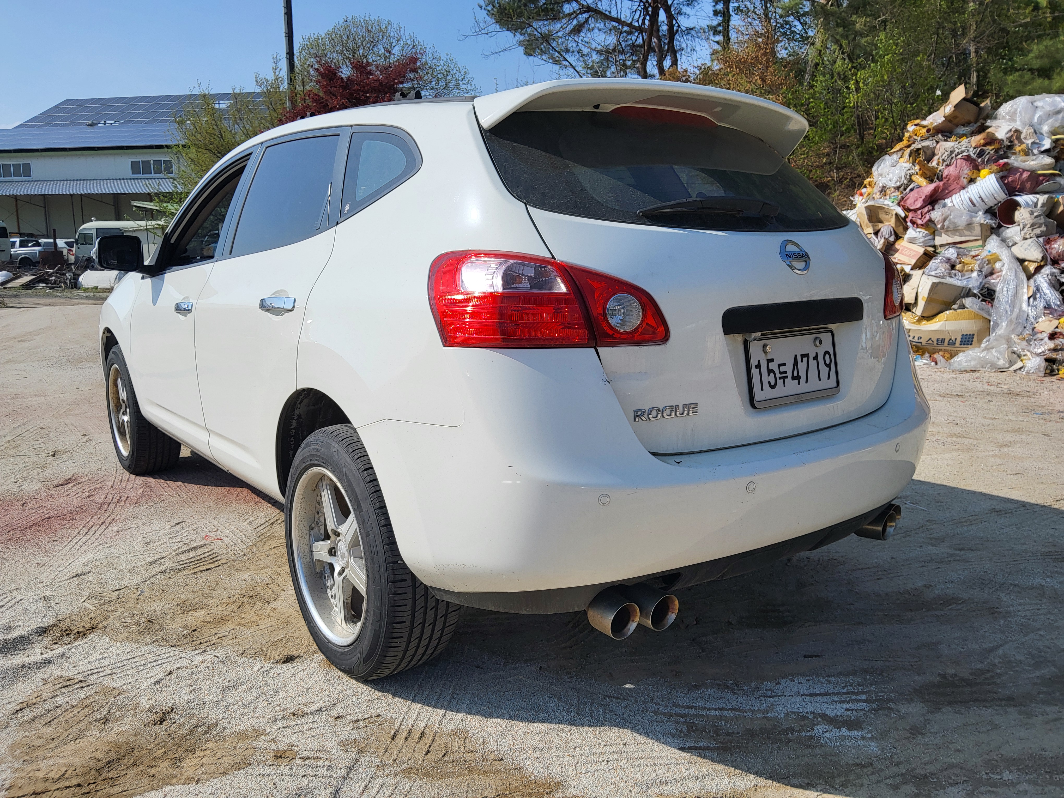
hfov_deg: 67.3
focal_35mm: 26
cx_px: 532
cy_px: 399
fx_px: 799
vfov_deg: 53.1
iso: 12
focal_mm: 3.98
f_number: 1.8
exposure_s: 1/1399
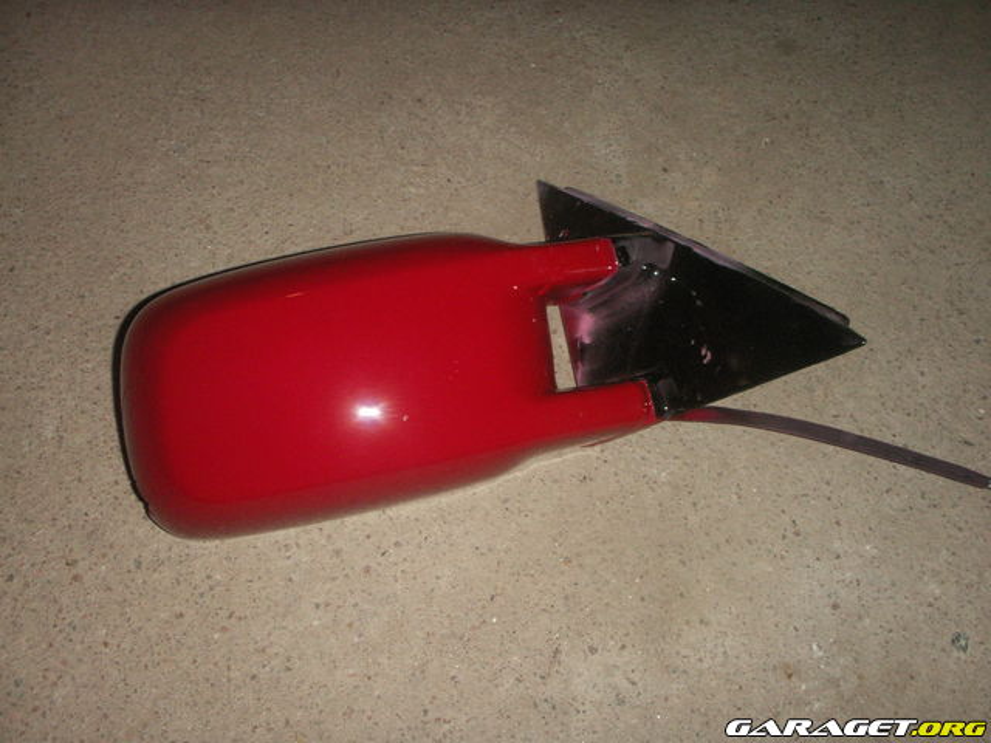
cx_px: 496
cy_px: 372
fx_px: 1059
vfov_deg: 38.7
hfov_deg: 50.1
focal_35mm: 37
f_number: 7.1
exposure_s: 1/40
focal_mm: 7.7
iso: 160
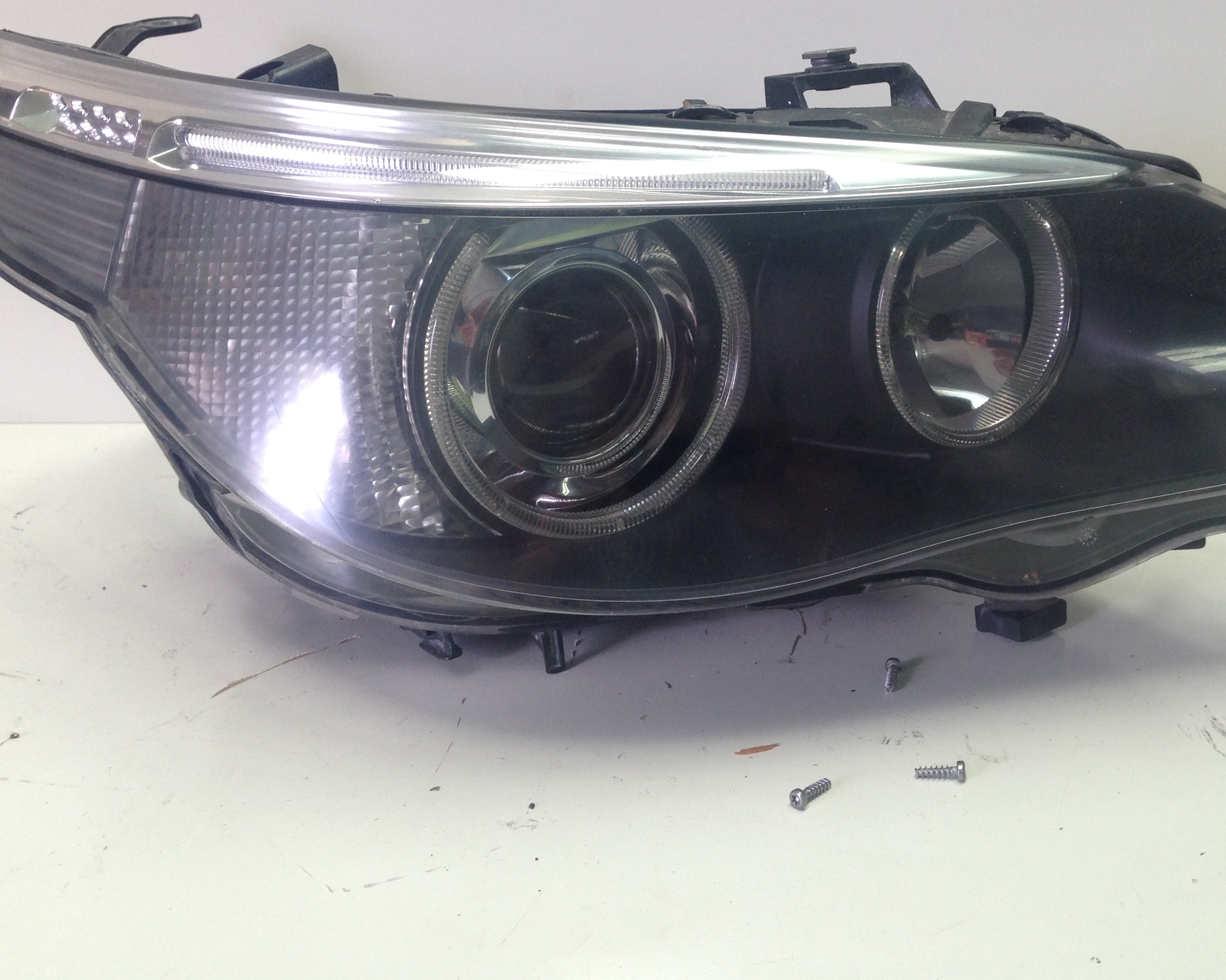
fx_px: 1560
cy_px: 395
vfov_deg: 34.8
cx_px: 746
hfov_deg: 42.7
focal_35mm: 43
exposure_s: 1/120
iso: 80
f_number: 2.4
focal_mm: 4.12
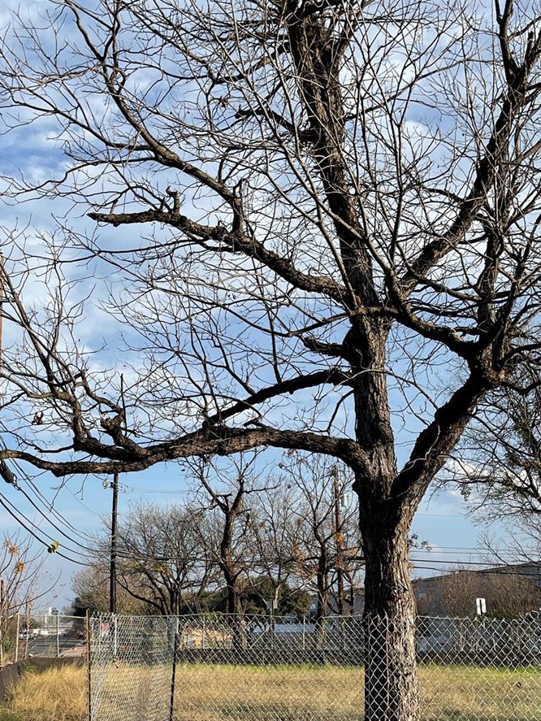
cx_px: 134
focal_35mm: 45
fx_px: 937
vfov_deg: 41.4
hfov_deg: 31.6
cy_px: 494
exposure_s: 1/2660
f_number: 1.6
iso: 32
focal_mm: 5.1
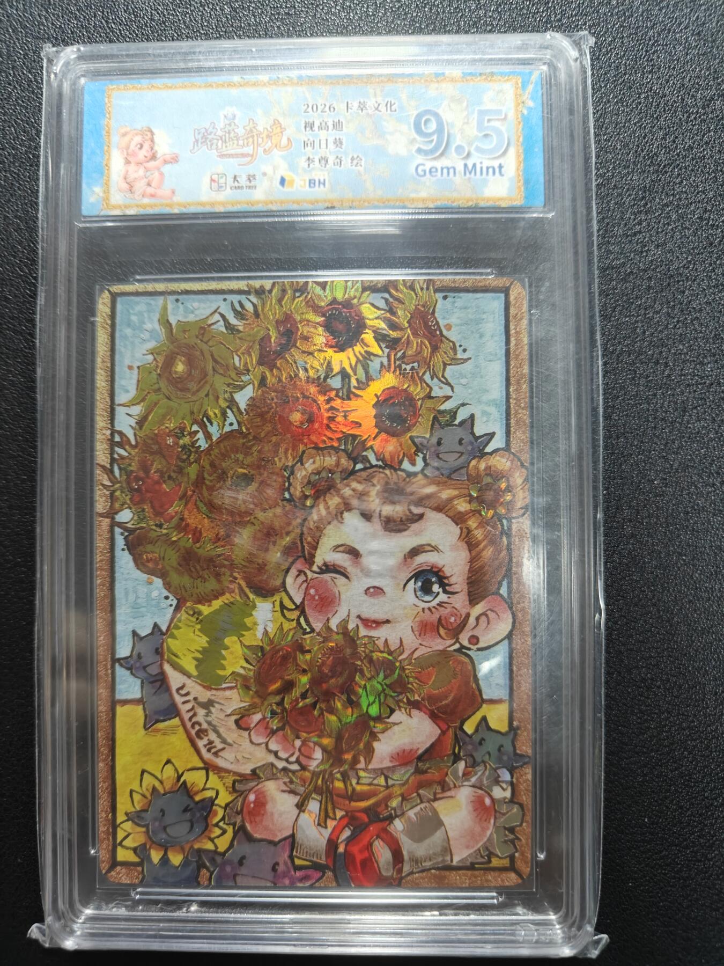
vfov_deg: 71.6
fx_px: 669
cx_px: 362
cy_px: 483
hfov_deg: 56.8
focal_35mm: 24
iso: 160
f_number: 1.8
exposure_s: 1/50
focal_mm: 5.59
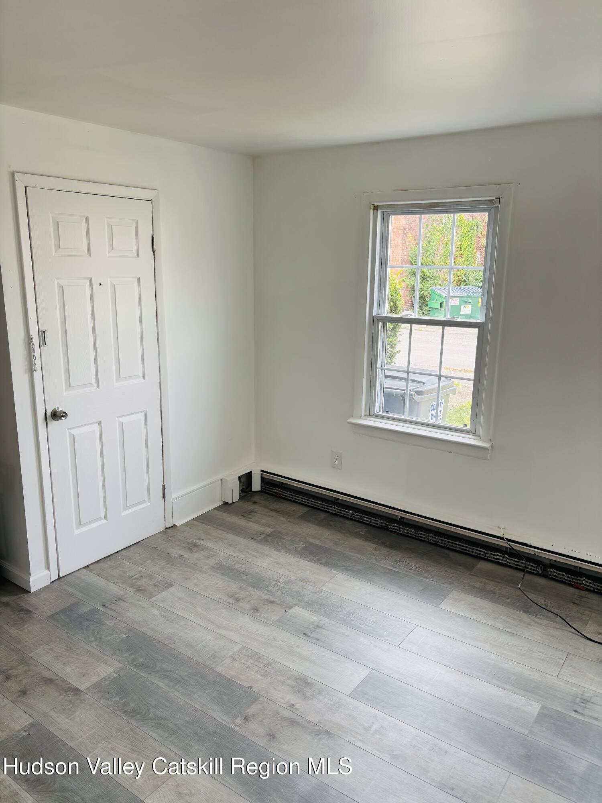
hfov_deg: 53.1
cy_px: 402
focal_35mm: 26
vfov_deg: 67.3
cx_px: 301
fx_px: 603
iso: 64
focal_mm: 5.96
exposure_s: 1/169
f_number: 1.6
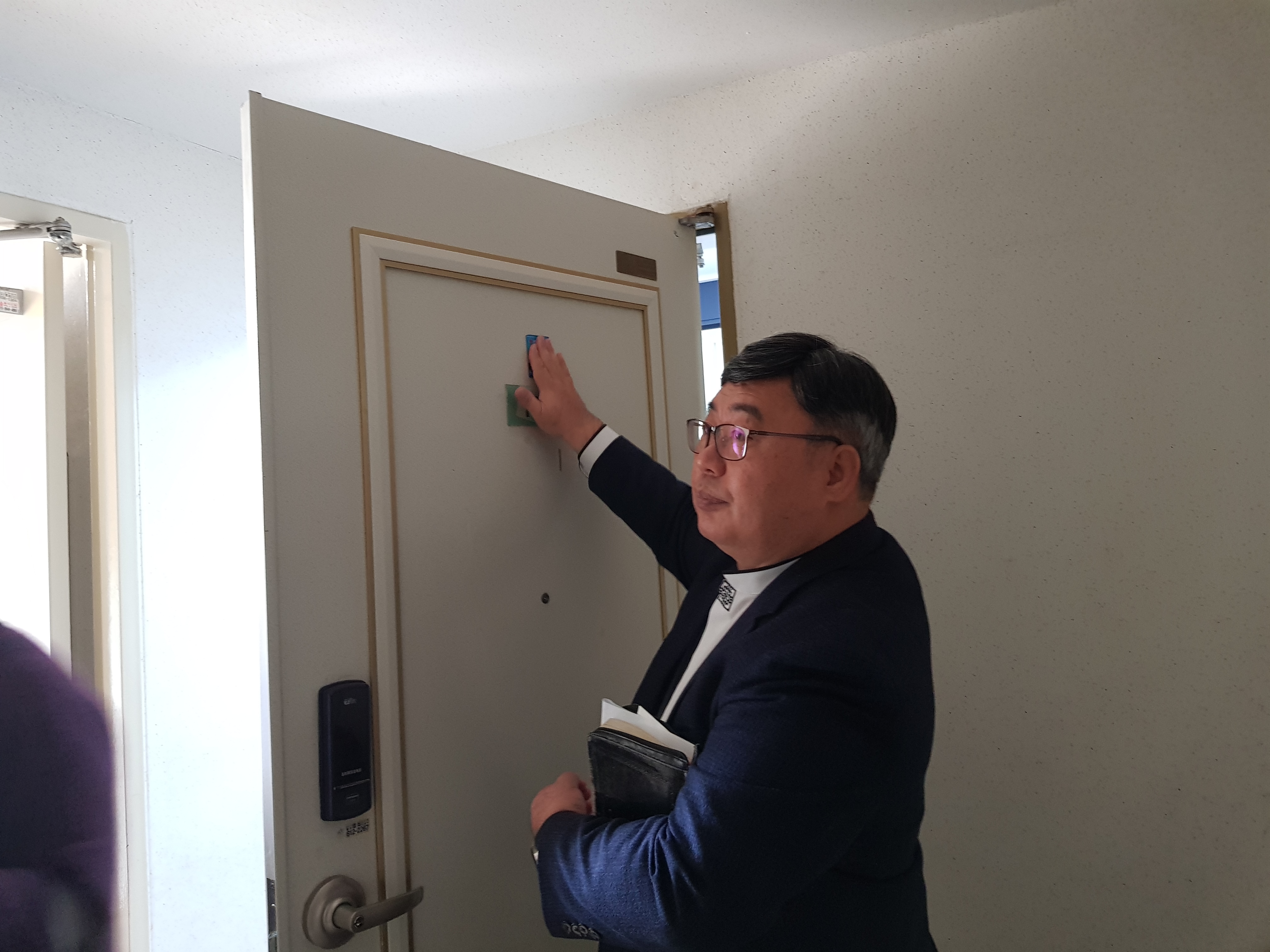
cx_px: 635
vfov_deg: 53.1
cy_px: 476
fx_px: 954
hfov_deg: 67.3
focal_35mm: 26
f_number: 1.7
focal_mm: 4.2
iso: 250
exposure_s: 1/20
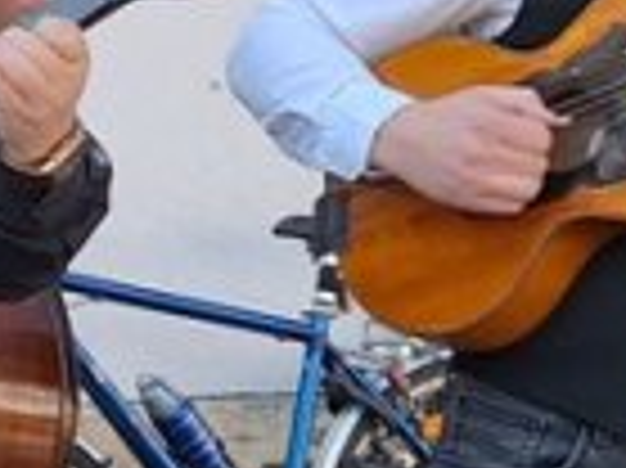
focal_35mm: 170
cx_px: -748
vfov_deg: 8.7
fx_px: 3072
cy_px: 238
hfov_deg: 10.4
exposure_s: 1/594
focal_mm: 5.54
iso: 40
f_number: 1.8
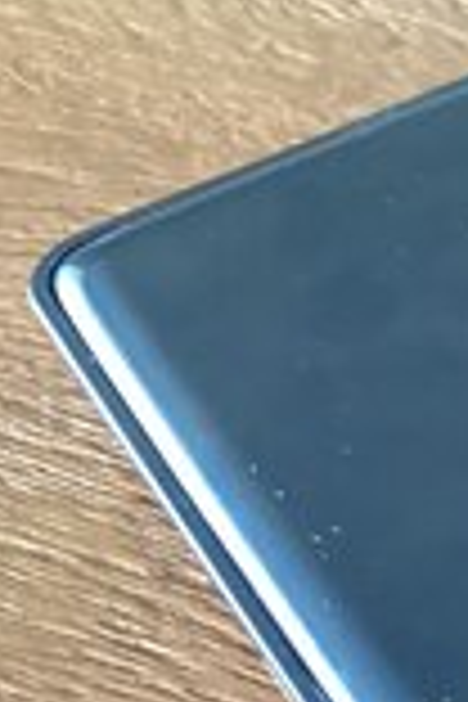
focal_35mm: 122
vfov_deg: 16.1
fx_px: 2379
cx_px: 1143
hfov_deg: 9.8
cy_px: 842
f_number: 2.4
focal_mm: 3.3
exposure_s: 1/30
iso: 320
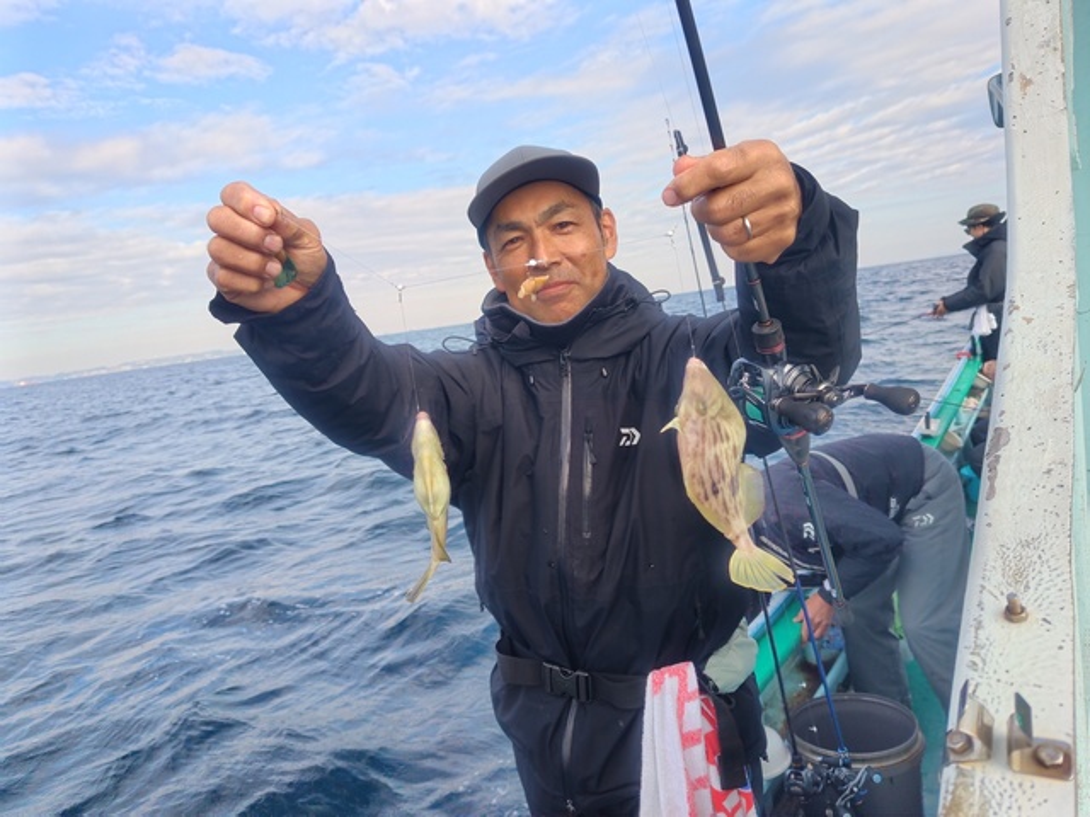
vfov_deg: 58.9
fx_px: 724
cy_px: 408
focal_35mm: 23
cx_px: 545
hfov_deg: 73.9
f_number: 1.9
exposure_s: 1/465
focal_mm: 5.6
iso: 50
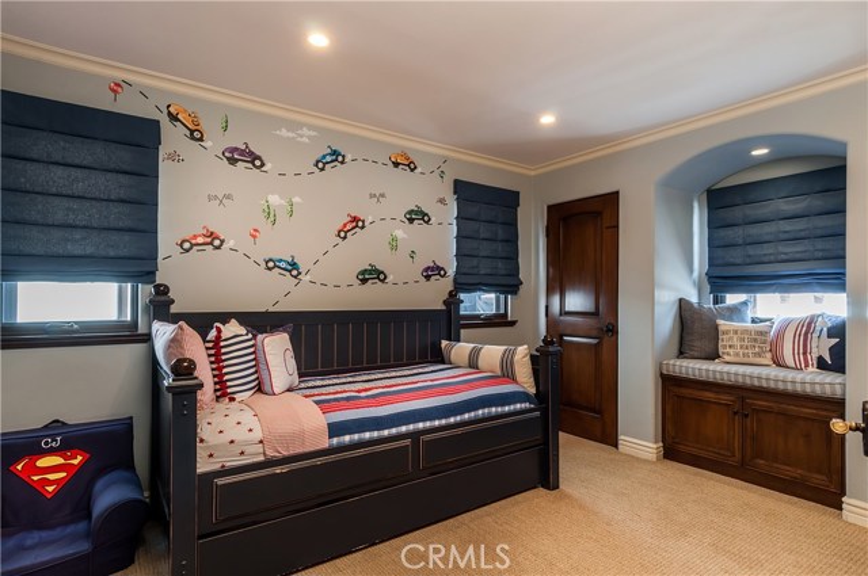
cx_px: 434
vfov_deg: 67.2
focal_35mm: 18
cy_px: 288
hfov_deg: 90.1
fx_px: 433
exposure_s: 1/2
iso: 200
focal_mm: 12
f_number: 14
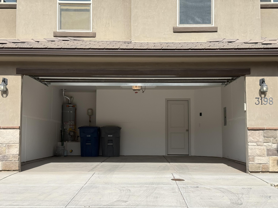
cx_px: 139
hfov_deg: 39.7
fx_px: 385
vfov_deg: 30.3
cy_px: 104
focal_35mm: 48
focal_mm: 6.76
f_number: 1.78
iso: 64
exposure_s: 1/4329
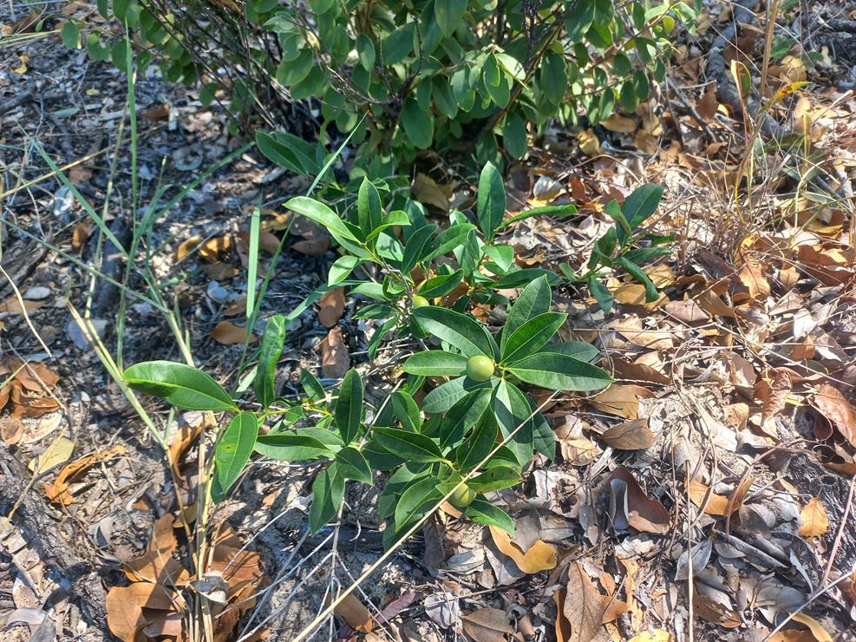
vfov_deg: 54.9
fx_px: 618
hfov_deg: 69.4
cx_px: 428
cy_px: 321
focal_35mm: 25
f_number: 1.8
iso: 25
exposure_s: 1/50
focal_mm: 4.6
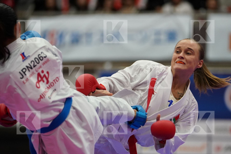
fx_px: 1790
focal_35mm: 279
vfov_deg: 4.9
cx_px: 116
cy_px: 77
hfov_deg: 7.4
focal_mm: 186
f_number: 2.8
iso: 2500
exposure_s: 1/1000
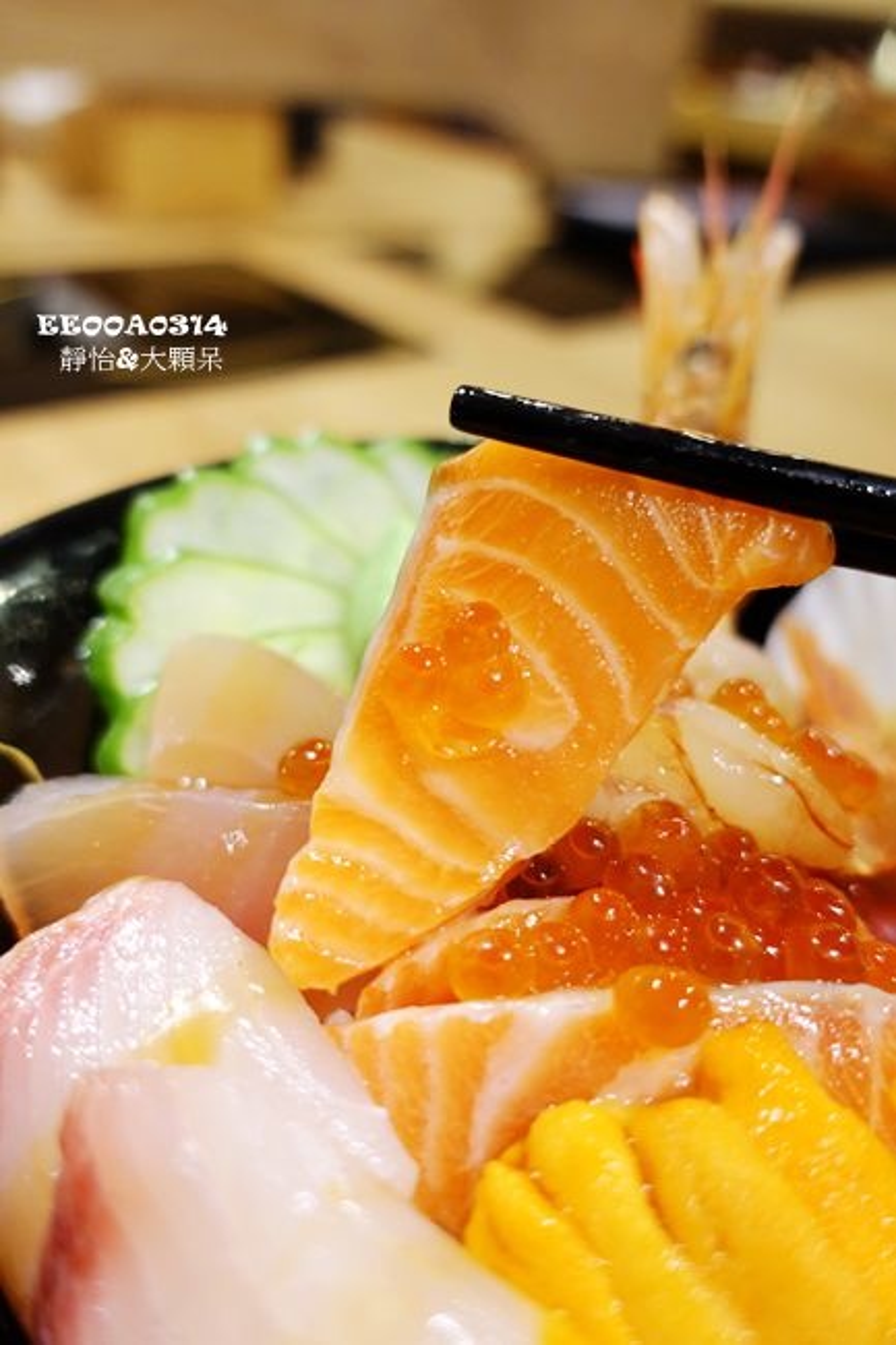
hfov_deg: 53.1
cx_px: 448
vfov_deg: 73.8
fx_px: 896
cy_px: 672
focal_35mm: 24
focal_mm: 8.8
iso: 400
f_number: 1.8
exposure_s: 1/30
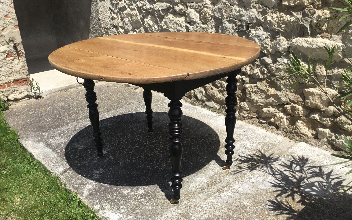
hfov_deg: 58.1
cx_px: 175
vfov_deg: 38.3
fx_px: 317
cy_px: 117
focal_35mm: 33
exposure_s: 1/1664
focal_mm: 3.3
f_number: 2.4
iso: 25
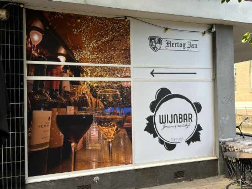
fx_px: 175
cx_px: 126
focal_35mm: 24
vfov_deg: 56.8
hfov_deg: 71.6
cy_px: 94
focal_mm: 6.9
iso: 80
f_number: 1.8
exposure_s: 1/364
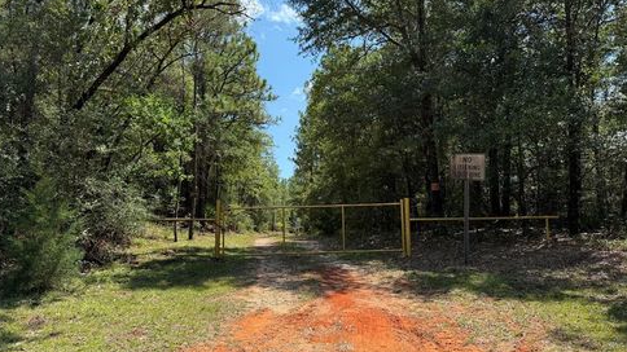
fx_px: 449
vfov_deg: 42.9
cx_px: 311
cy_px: 171
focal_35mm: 27
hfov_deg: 69.9
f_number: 1.78
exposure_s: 1/3021
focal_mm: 6.76
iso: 100
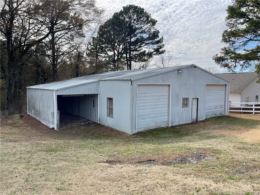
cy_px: 98
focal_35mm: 25
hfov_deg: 69.4
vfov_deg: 54.9
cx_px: 130
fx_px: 188
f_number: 1.6
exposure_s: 1/2597
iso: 32
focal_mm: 5.1
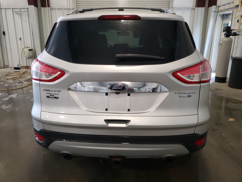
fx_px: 182
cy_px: 91
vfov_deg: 53.1
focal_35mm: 26
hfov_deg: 67.3
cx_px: 121
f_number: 1.5
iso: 214
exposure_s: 1/60.2
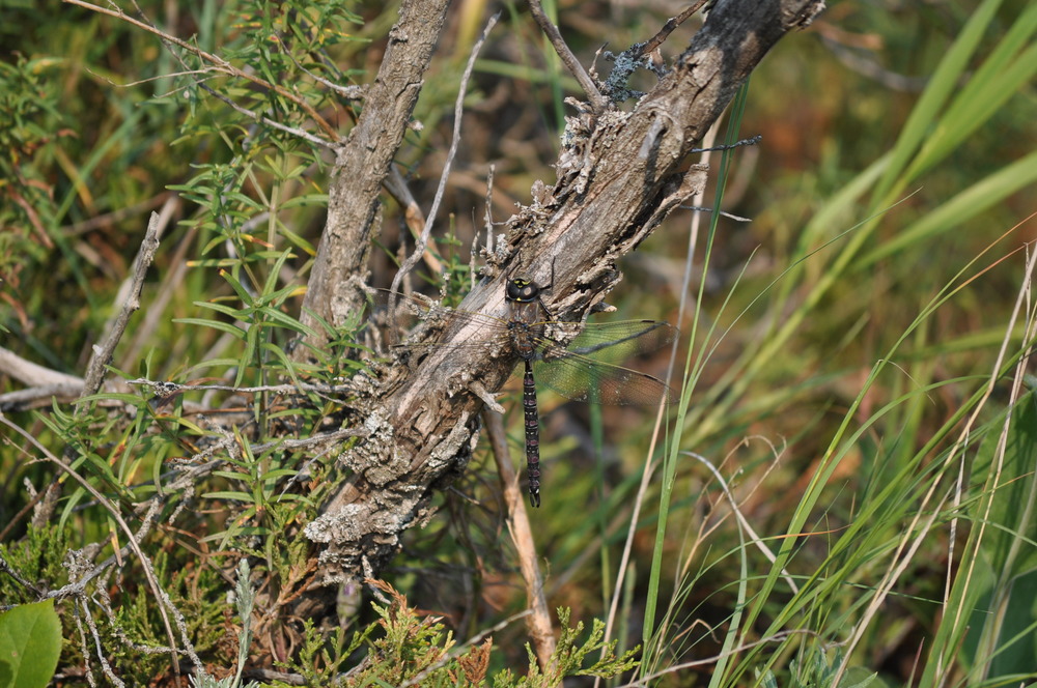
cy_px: 344
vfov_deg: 4.6
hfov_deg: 6.9
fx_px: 8630
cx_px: 518
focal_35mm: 300
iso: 220
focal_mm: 200
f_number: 5.6
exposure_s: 1/500
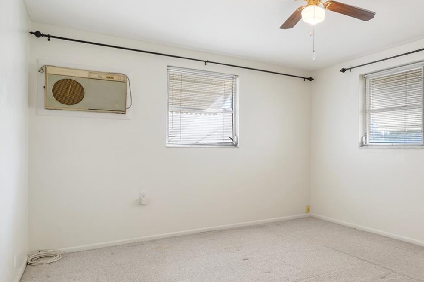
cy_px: 151
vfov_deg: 49.5
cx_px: 311
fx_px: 306
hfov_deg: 65.7
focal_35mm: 26
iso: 1000
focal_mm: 16
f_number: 4
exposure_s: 1/30
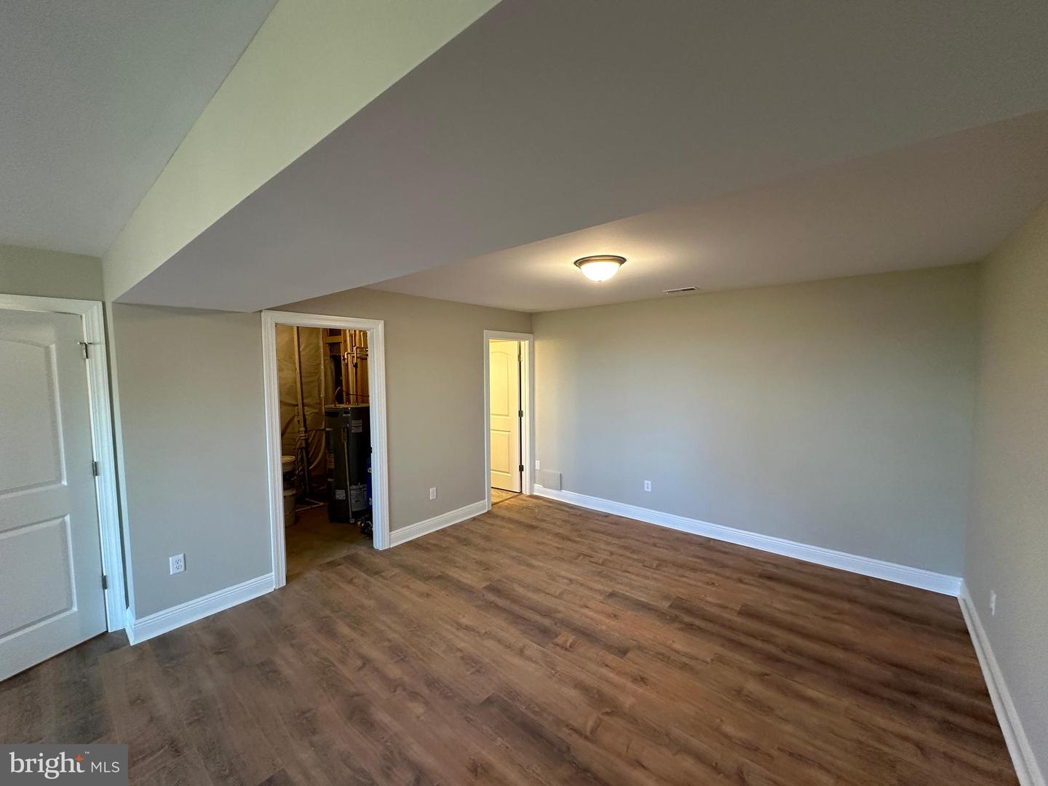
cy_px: 393
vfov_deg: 85.7
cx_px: 524
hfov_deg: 102.1
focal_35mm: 14
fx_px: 424
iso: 200
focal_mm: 2.22
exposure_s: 1/60
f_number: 2.2
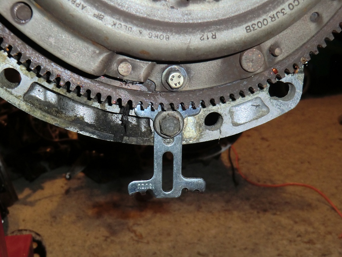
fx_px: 464
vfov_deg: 30.9
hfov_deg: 40.4
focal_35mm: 47
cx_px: 171
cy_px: 128
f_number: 4
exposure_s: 1/25
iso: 400
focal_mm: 8.4
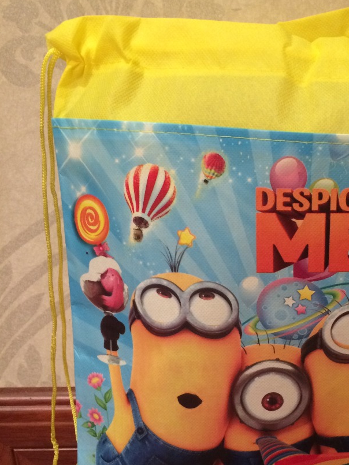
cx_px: 286
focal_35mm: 48
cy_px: 306
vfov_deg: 39.2
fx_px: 645
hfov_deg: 29.5
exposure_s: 1/17
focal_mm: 4.15
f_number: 2.2
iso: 320
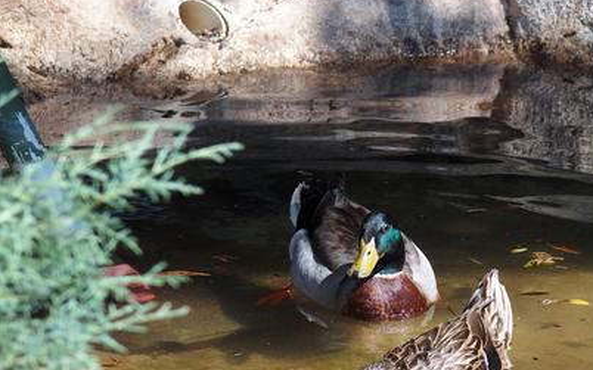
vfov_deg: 3.7
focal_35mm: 356
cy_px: 218
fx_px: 5752
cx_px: 330
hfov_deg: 5.9
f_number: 3.5
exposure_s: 1/500
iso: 100
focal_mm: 64.3
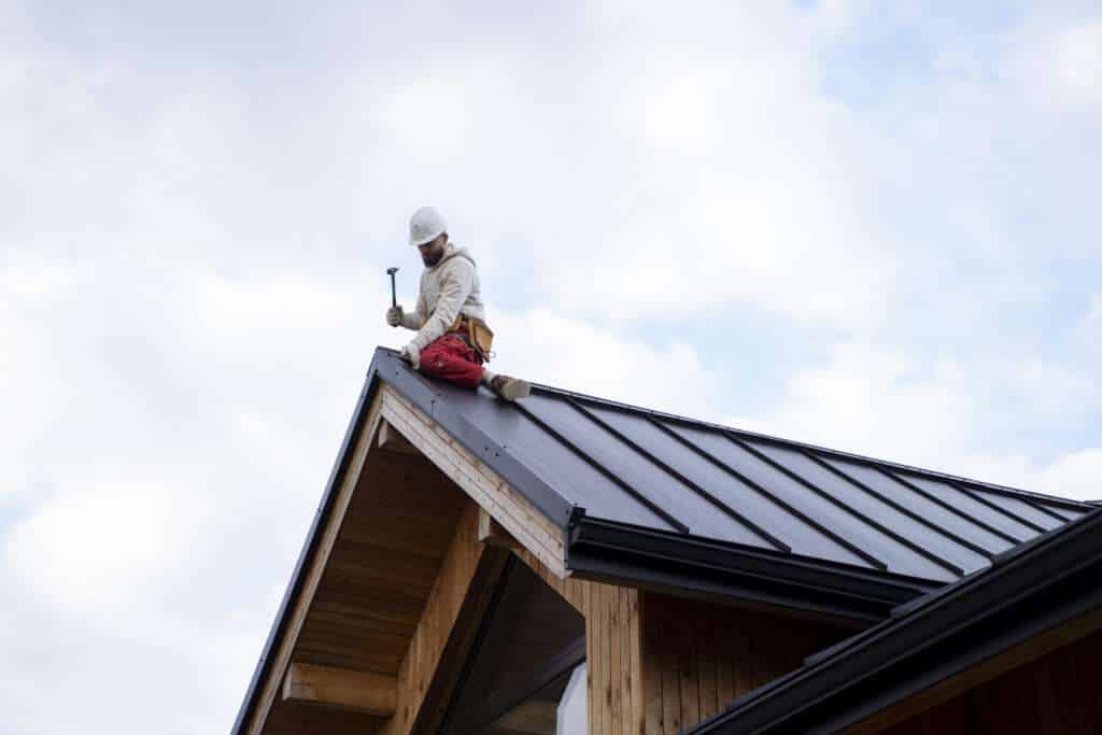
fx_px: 2296
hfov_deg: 27.0
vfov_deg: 18.2
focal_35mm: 75
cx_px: 551
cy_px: 368
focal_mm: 75
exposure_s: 1/250
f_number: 3.5
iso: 200
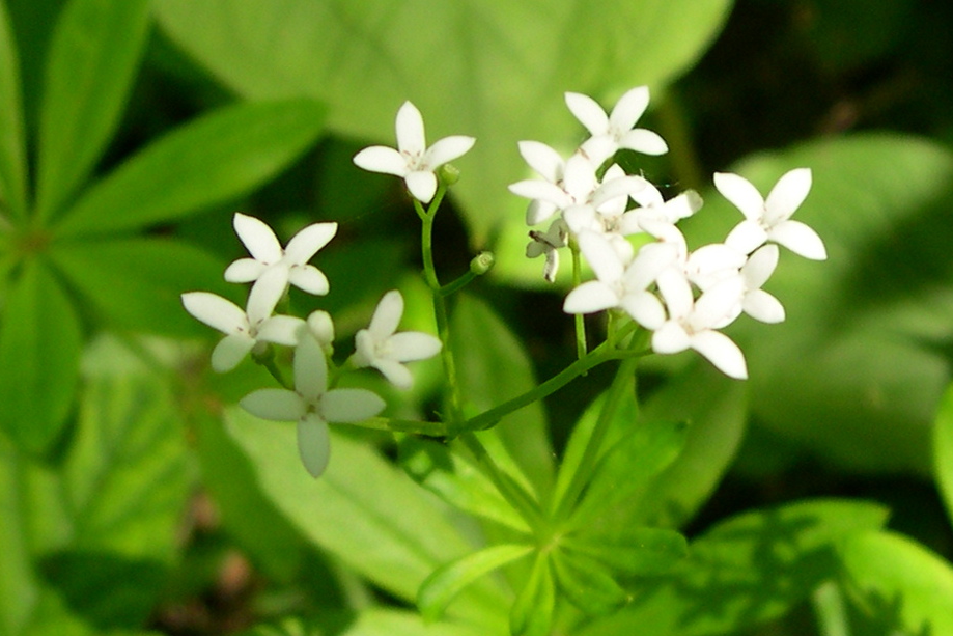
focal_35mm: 43
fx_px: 1138
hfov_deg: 45.4
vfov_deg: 31.2
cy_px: 323
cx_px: 499
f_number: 2.8
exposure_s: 1/277
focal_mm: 8
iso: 100
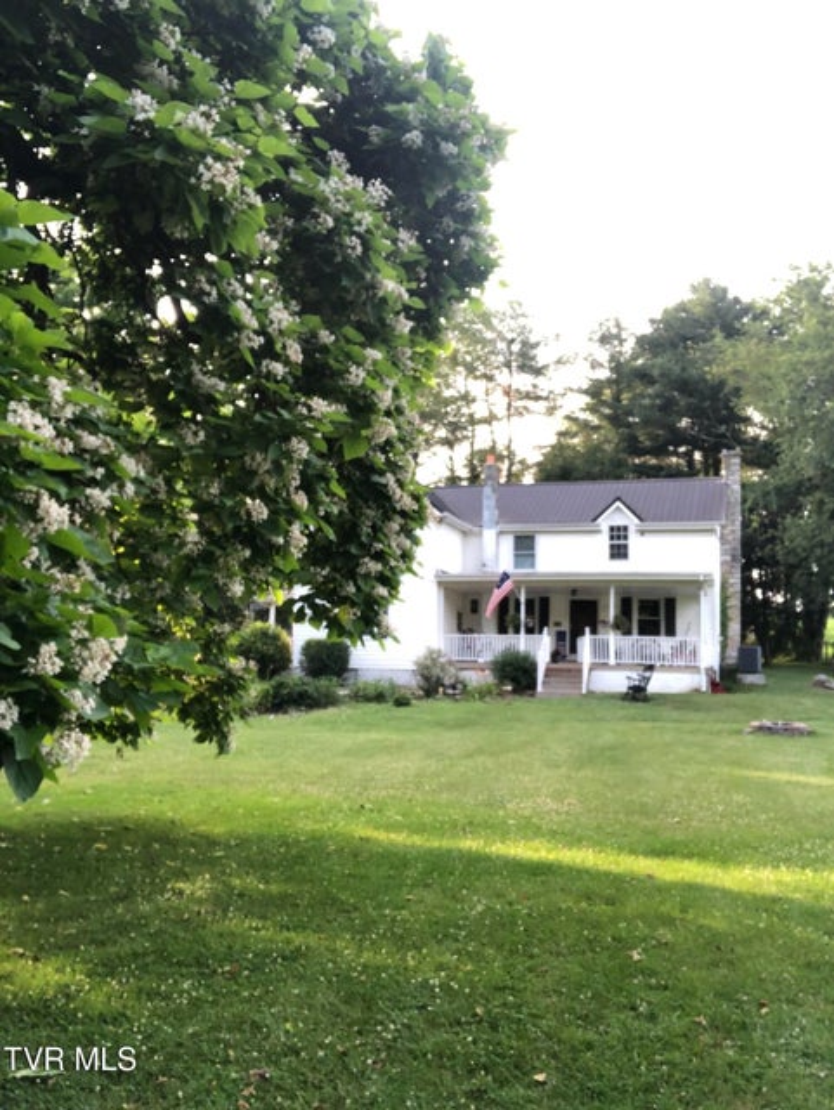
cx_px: 417
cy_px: 555
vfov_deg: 56.8
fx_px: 1027
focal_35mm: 32
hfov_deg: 44.2
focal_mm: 2.87
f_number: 2.2
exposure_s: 1/120
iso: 50
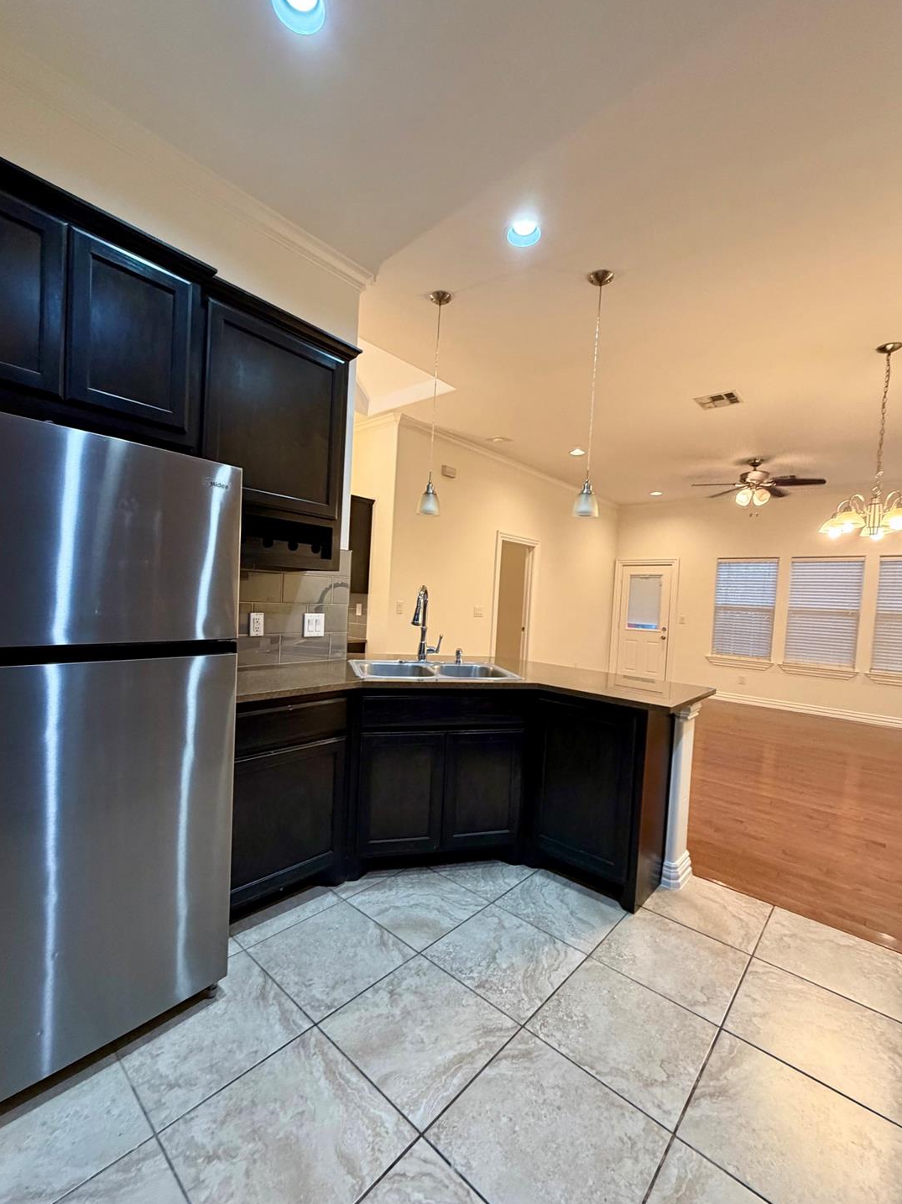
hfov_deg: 81.7
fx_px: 521
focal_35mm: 15
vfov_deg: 98.1
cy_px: 623
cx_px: 441
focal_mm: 2.22
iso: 400
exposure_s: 1/60
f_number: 2.2
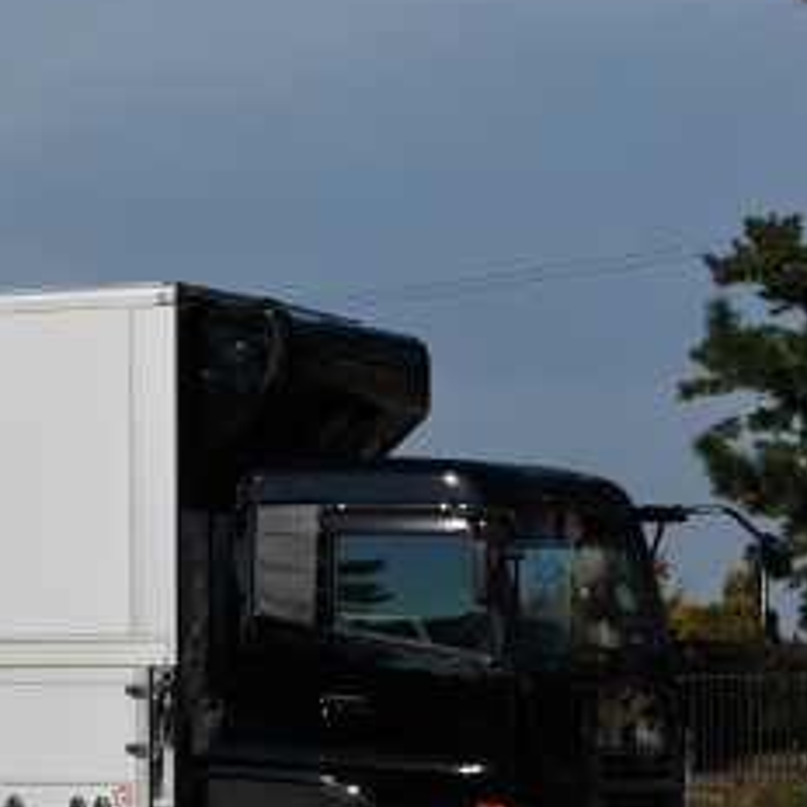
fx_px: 4172
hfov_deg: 10.8
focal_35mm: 158
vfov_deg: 11.0
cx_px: -237
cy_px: 581
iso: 100
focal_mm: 45
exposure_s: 1/400
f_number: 10
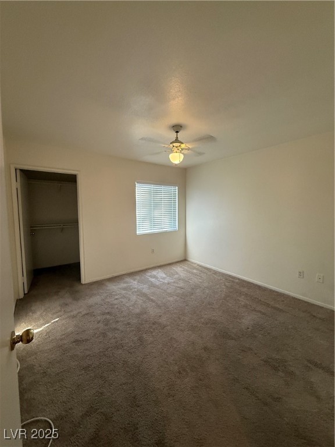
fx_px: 181
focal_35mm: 14
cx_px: 168
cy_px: 224
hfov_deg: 85.7
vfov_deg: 102.1
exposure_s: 1/60
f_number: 2.2
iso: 250
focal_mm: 2.22
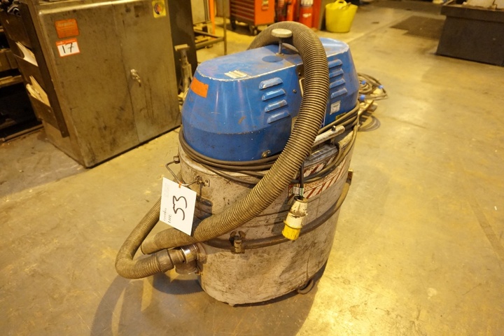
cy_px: 168
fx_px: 336
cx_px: 252
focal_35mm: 24
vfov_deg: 53.1
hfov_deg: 73.7
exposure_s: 1/50
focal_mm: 16
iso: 3200
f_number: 3.5
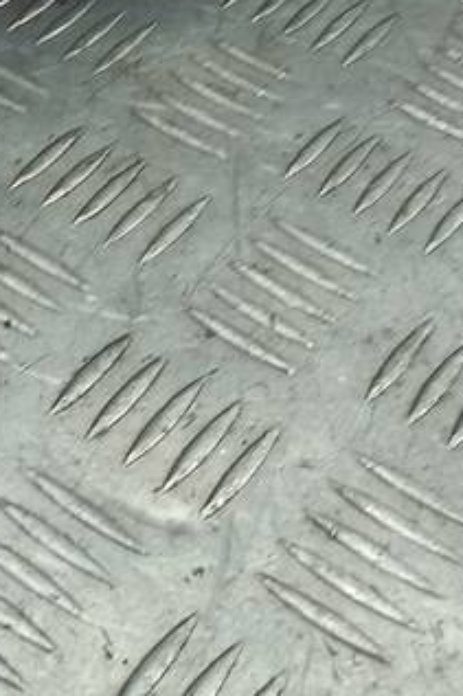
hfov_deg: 15.7
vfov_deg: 23.1
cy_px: -24
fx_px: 1622
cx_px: -66
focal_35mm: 84
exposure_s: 1/50
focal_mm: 4.6
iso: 64
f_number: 1.8
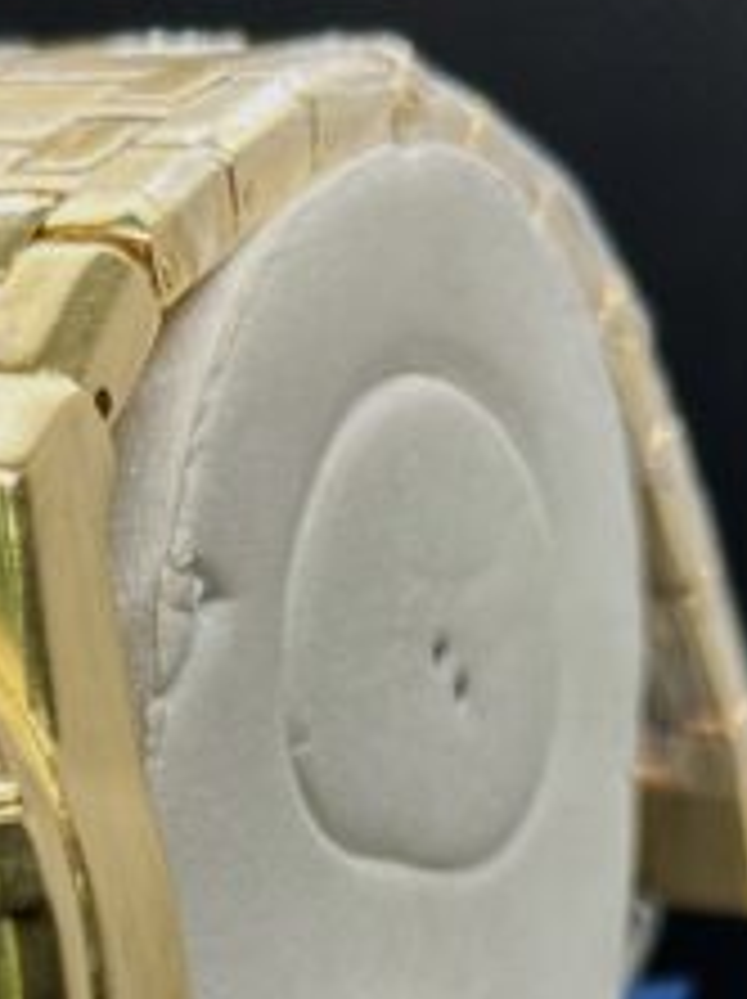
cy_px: 1152
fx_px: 4987
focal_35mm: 173
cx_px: 4
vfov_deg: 11.2
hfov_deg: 8.5
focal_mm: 6.86
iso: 50
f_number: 1.78
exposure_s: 1/100
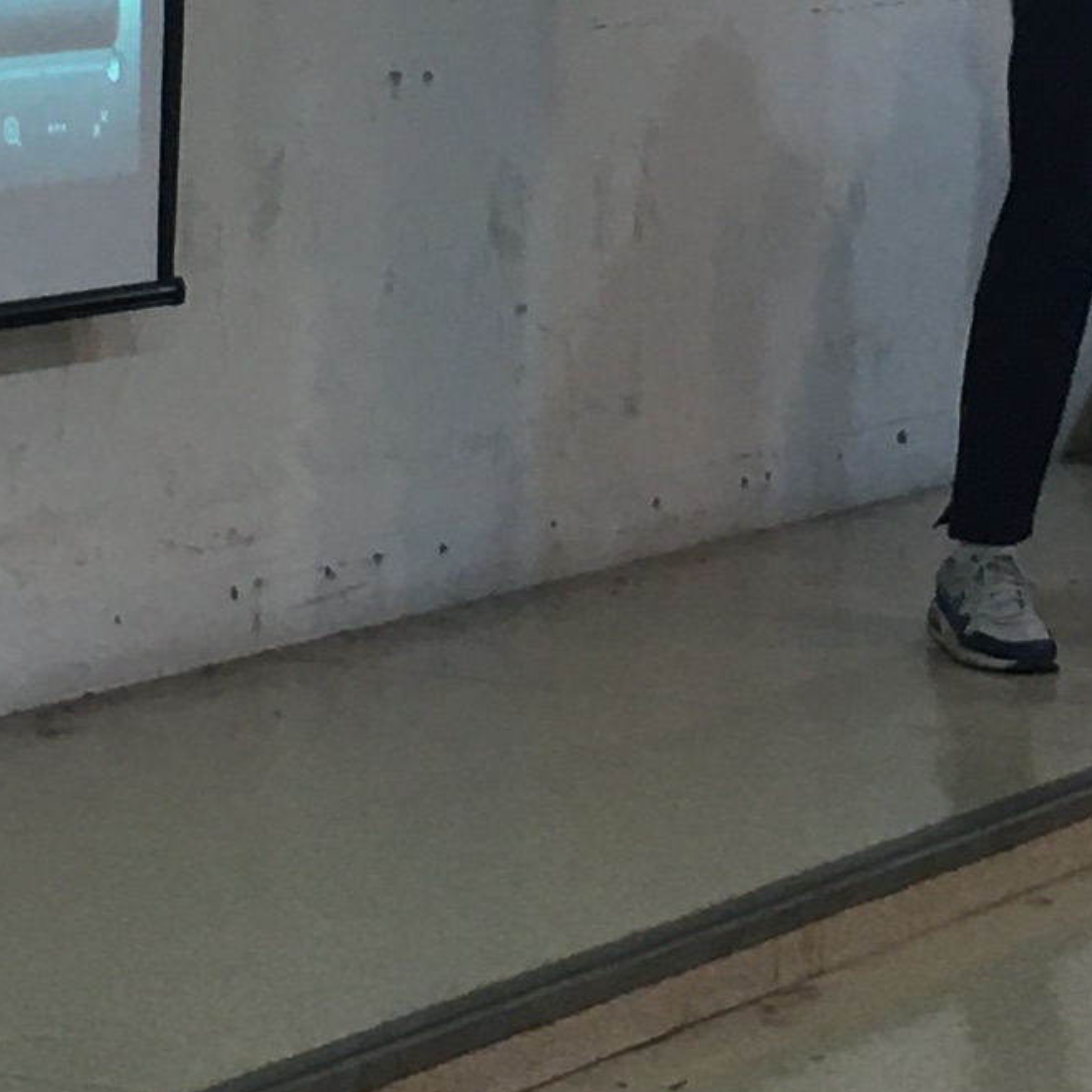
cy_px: -119
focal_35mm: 157
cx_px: 606
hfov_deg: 11.1
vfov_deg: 11.0
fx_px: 5603
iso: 25
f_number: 2.2
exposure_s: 1/15
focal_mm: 4.15
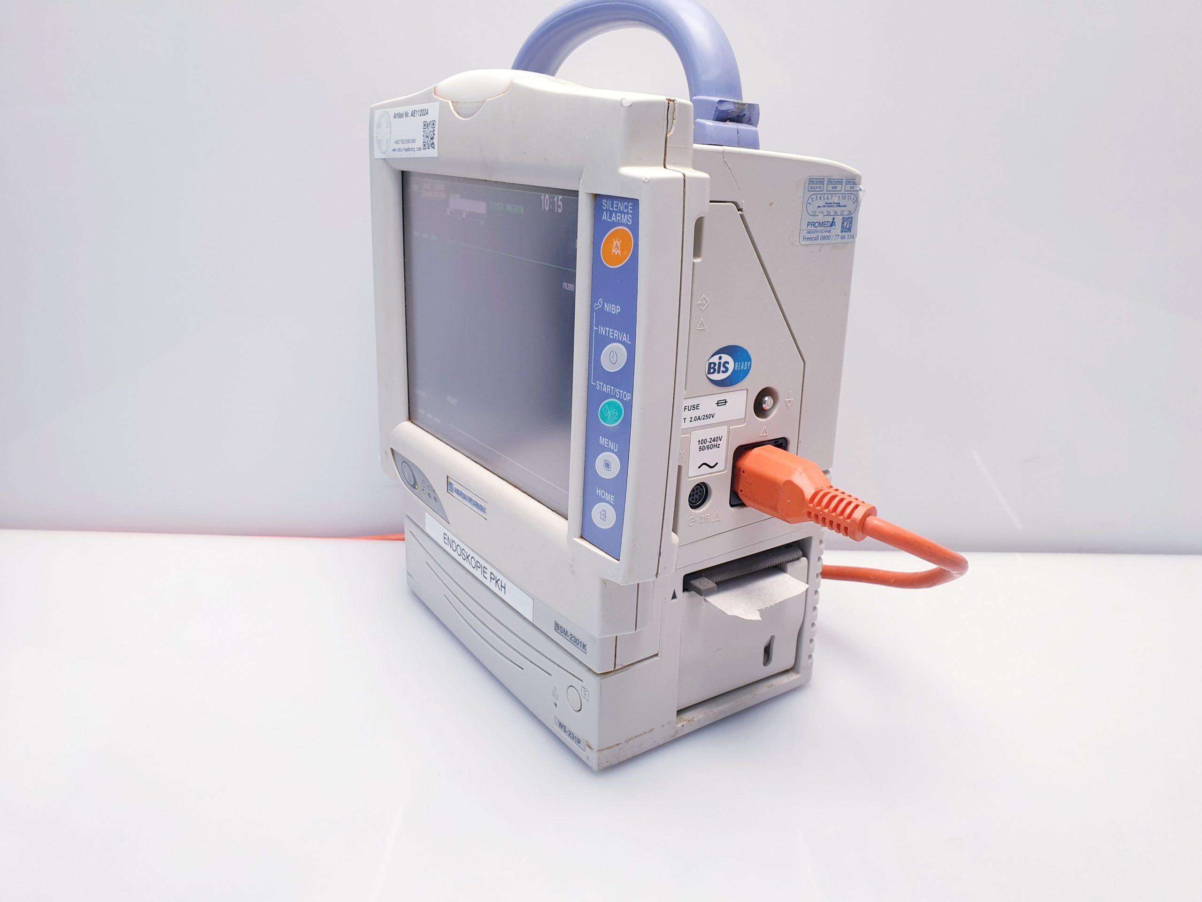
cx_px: 601
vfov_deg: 53.1
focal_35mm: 26
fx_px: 903
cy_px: 451
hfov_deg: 67.3
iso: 64
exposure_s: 1/50
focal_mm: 4.3
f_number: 2.4
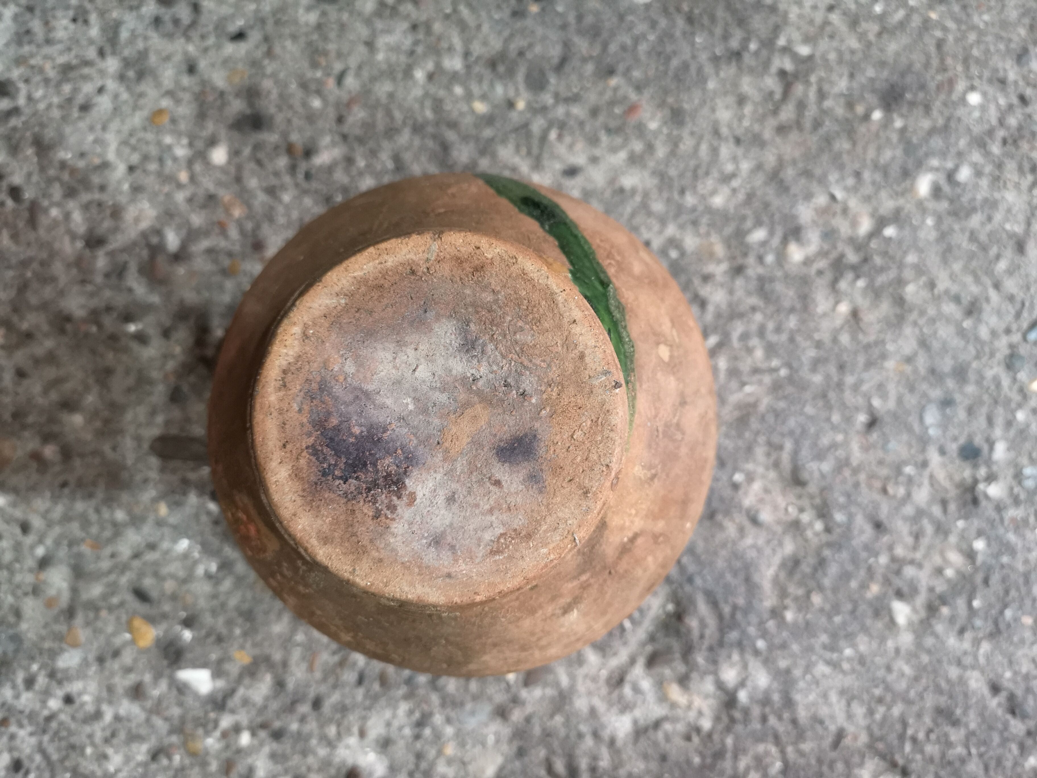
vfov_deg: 51.4
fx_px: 809
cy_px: 389
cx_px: 518
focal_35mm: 27
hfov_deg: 65.3
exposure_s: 1/25
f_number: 1.8
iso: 320
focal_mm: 3.95
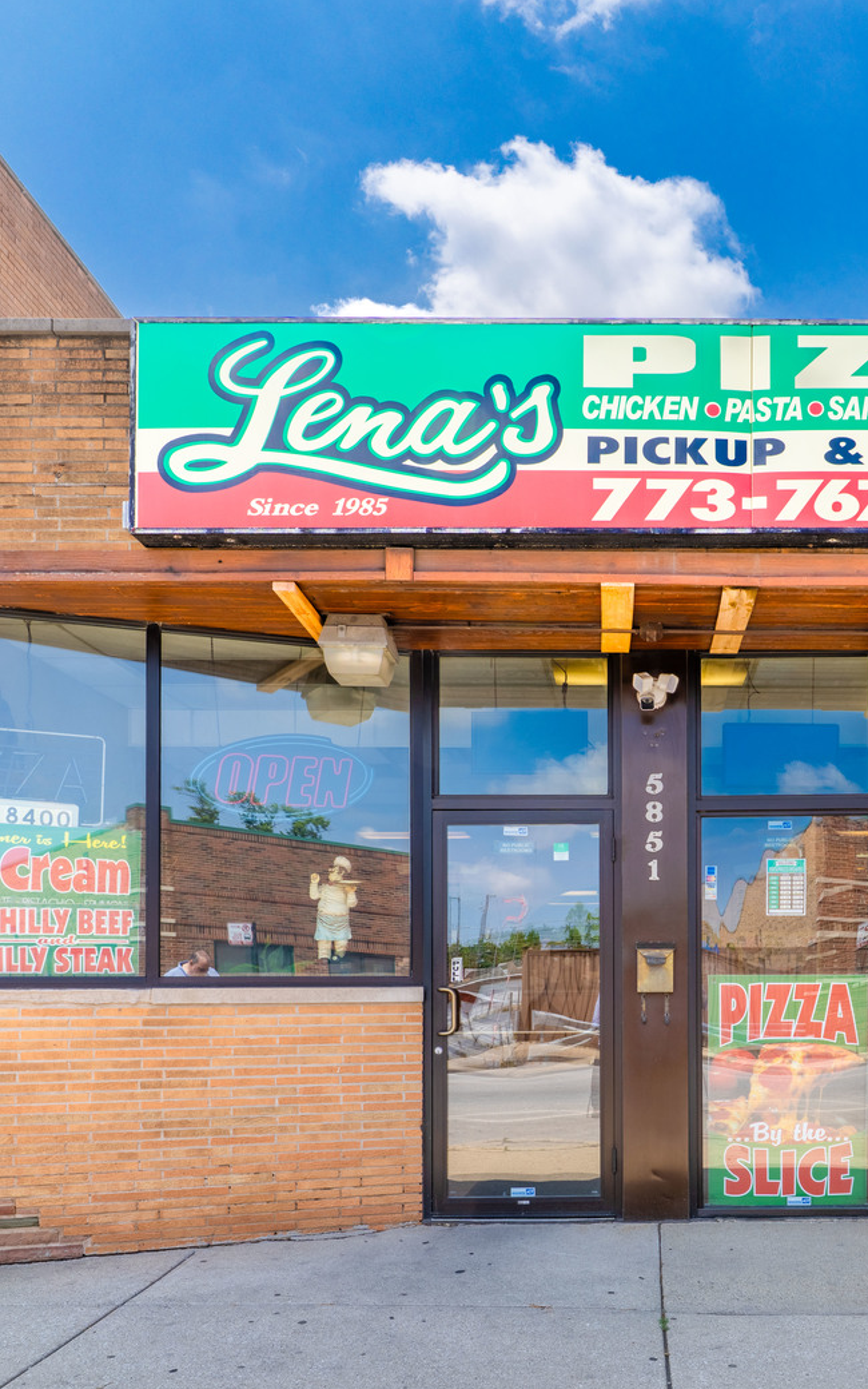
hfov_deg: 45.7
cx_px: 526
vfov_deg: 68.4
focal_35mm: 27
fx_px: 1022
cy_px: 707
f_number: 9
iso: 125
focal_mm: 17
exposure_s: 1/800
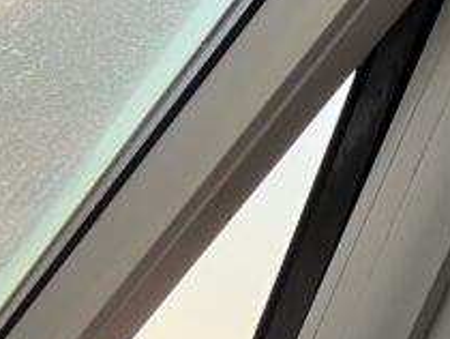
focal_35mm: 312
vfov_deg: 4.7
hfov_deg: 6.3
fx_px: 4061
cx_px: 679
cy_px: 532
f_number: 2.2
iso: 32
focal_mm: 7.5
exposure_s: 1/99
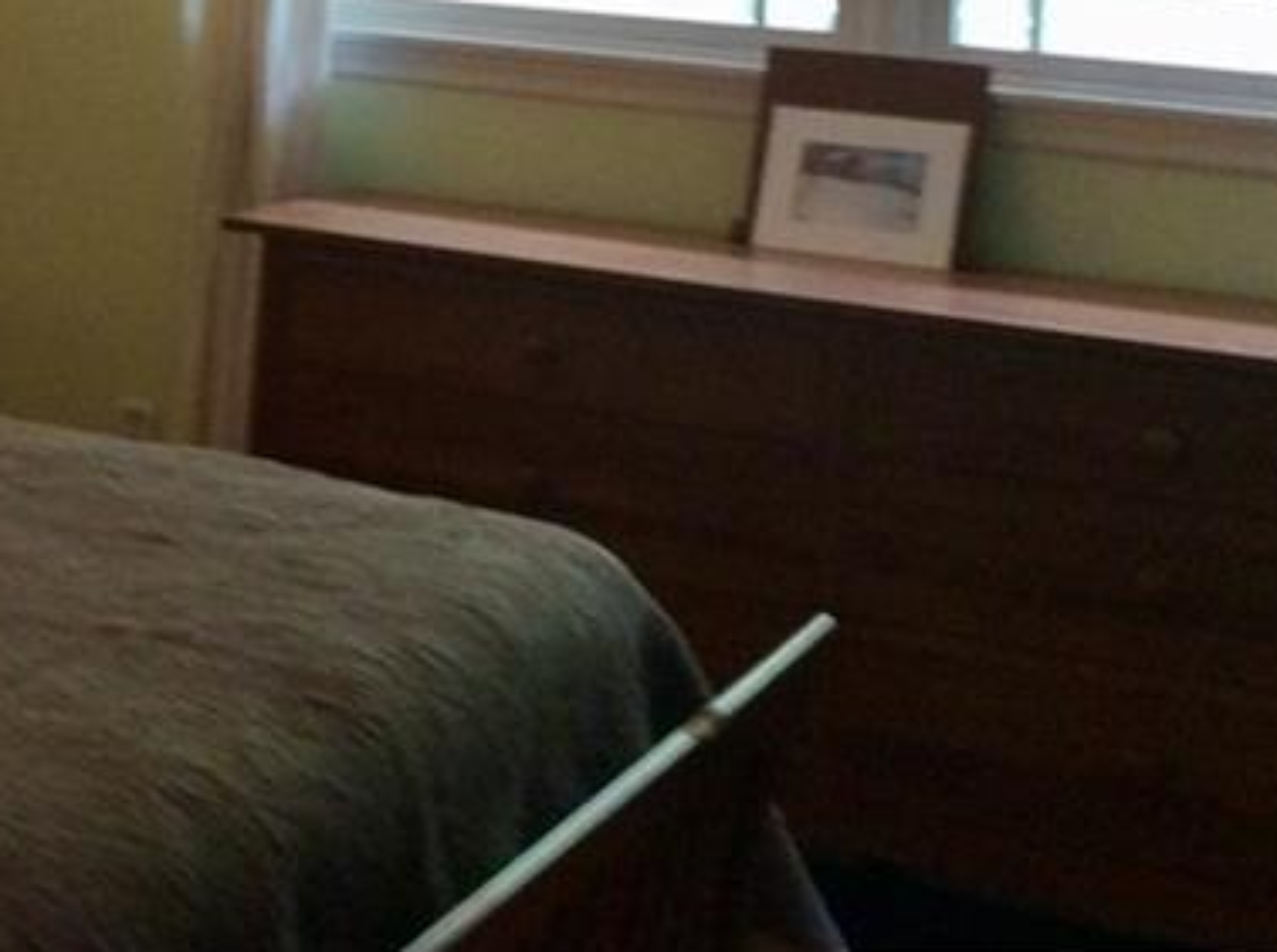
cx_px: -190
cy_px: -125
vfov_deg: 16.3
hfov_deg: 21.2
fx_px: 3202
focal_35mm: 87
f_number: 2.4
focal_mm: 3.3
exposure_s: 1/24
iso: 80
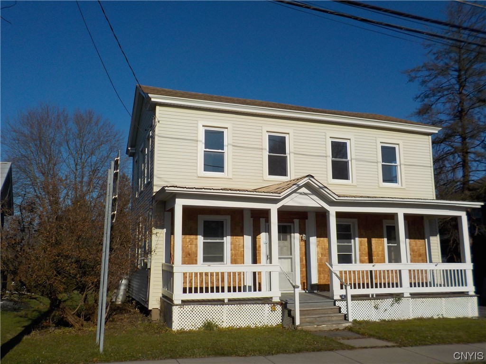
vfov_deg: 46.8
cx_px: 243
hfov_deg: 60.0
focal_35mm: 30
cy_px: 182
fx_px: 421
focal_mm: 4.1
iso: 125
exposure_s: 1/800
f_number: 6.6
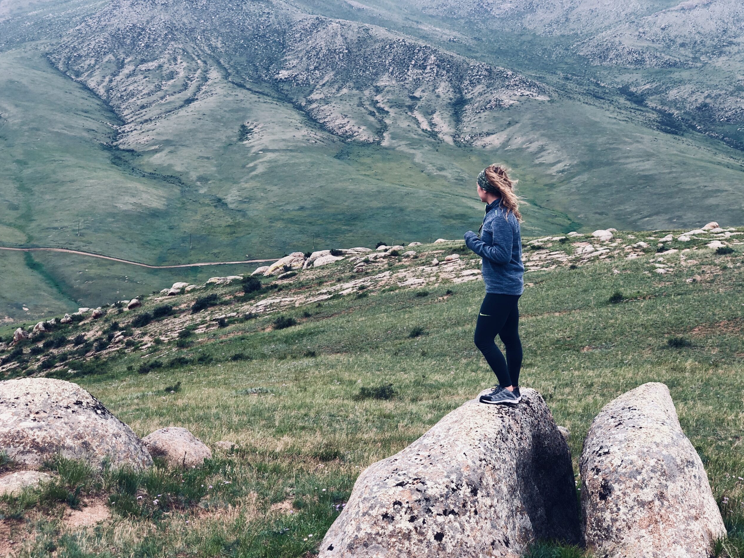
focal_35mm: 53
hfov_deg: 36.2
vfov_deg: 27.5
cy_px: 284
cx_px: 368
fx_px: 1139
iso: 20
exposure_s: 1/120
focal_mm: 6
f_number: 2.4
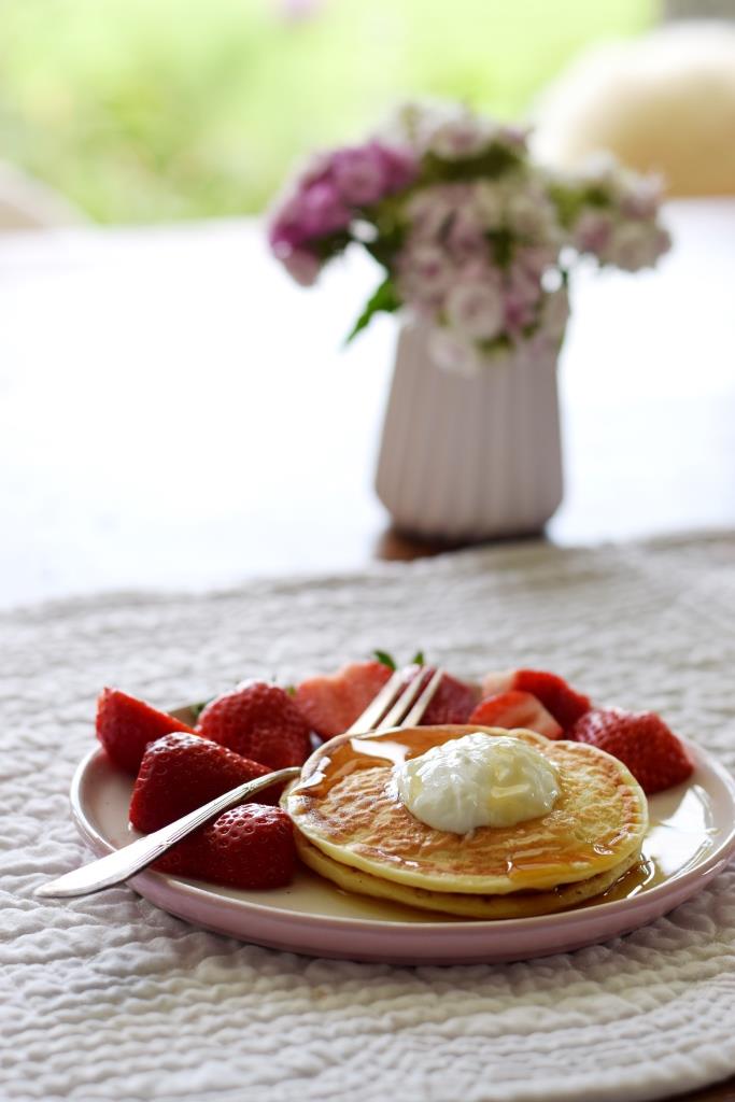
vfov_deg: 27.0
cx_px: 368
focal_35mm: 75
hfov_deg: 18.2
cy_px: 551
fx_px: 2296
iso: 160
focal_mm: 50
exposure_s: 1/125
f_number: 3.5
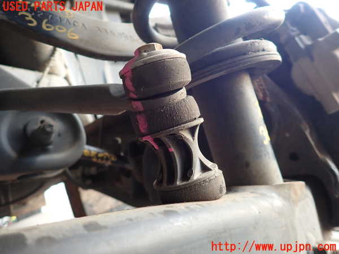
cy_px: 127
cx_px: 170
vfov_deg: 54.9
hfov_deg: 69.4
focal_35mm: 25
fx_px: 245
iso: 200
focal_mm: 4.5
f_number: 2
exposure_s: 1/50
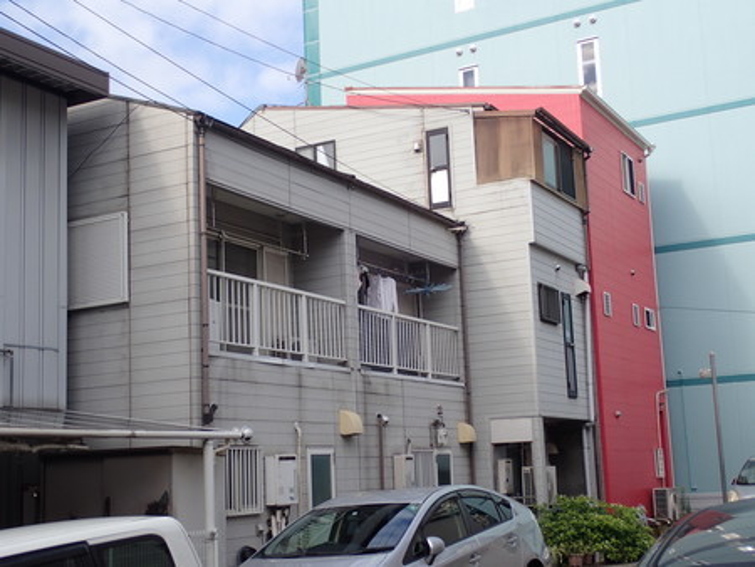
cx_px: 378
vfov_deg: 29.7
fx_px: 1069
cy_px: 284
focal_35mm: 49
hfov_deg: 38.9
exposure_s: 1/320
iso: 100
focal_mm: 8.99
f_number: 4.5
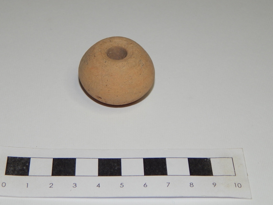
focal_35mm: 76
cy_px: 82
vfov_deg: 19.4
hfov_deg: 25.7
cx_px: 128
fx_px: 599
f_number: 7.9
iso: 125
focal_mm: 10.9
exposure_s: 1/40
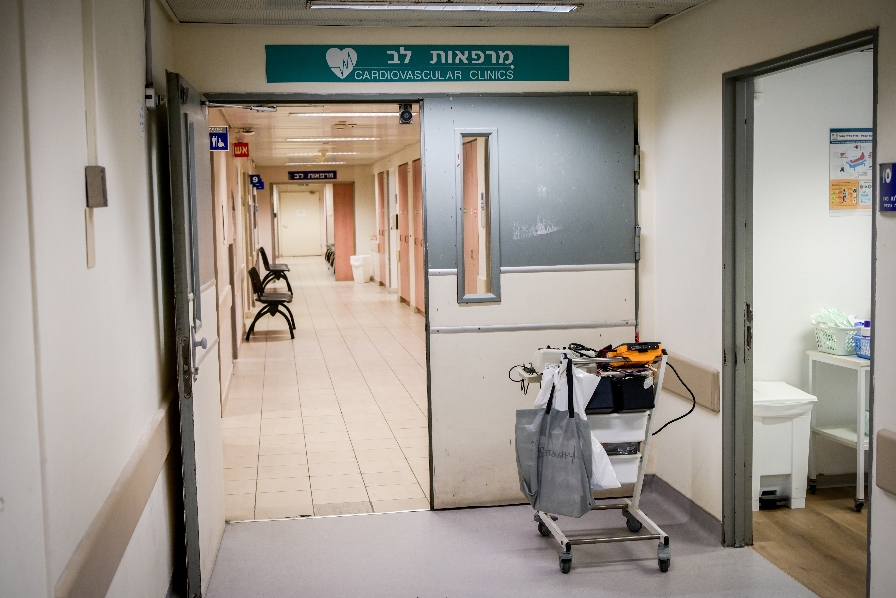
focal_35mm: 42
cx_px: 448
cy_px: 299
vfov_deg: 31.9
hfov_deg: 46.4
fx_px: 1045
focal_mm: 42
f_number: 4.5
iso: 2000
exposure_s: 1/160
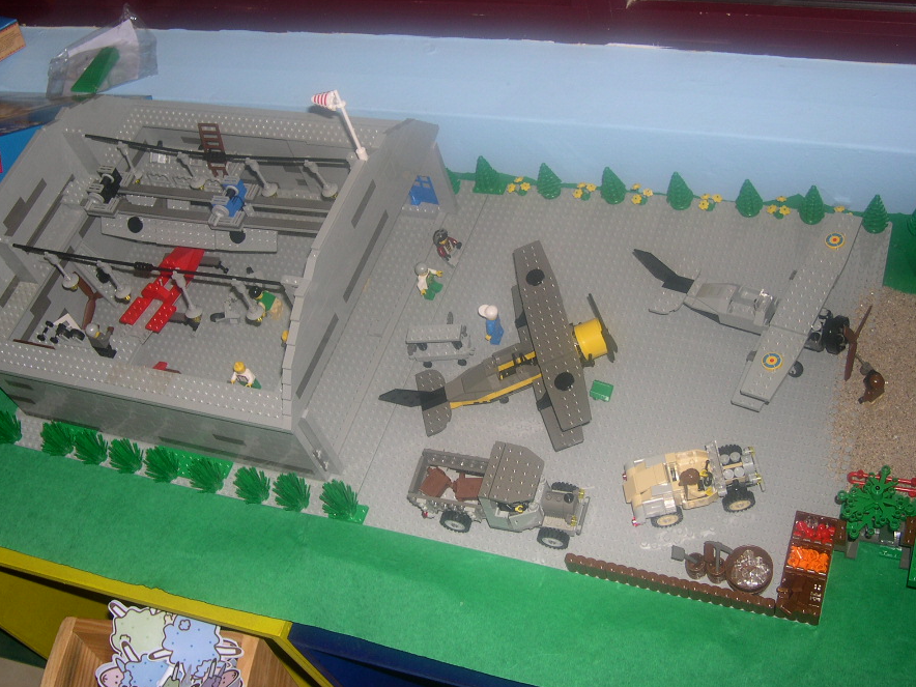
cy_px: 304
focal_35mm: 44
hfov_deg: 42.9
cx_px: 461
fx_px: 1164
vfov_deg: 32.8
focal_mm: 8
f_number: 2.8
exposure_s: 1/60
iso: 100
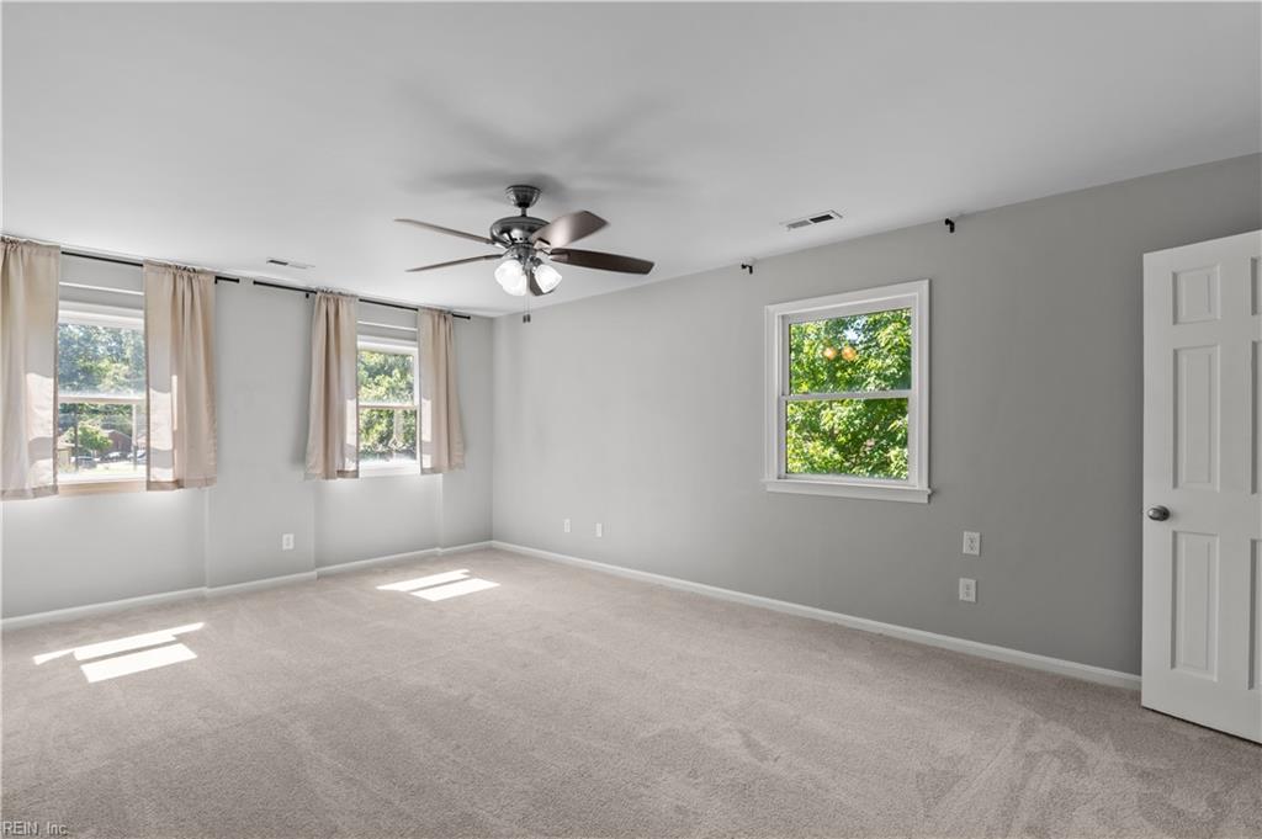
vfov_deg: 73.7
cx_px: 631
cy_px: 420
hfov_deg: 96.8
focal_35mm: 16
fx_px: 560
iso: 320
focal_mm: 16
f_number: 7.1
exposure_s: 1/25
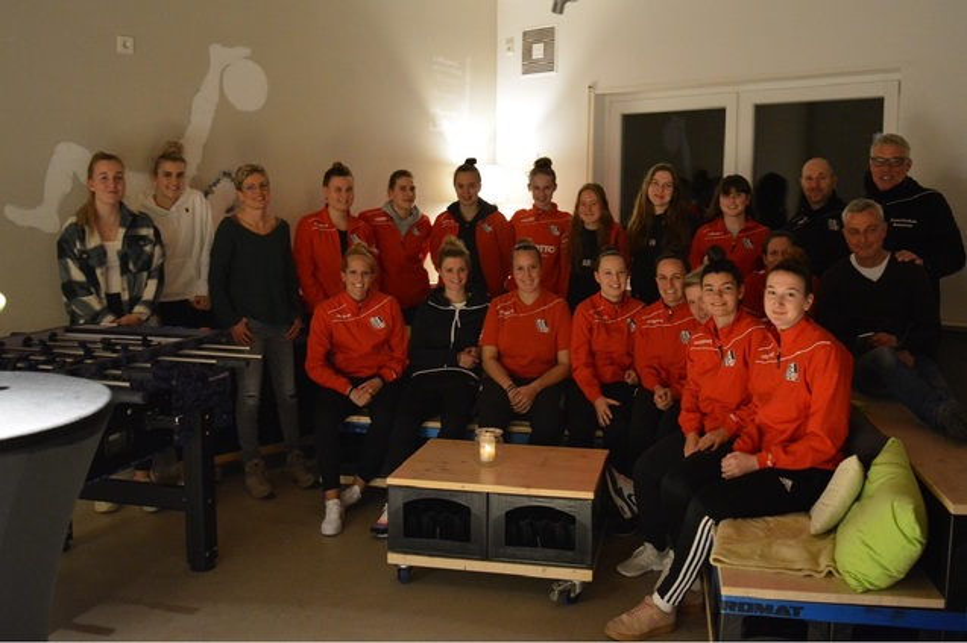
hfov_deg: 62.0
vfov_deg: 43.6
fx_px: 805
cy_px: 322
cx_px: 484
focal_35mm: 30
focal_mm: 20
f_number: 3.5
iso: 3200
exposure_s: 1/20
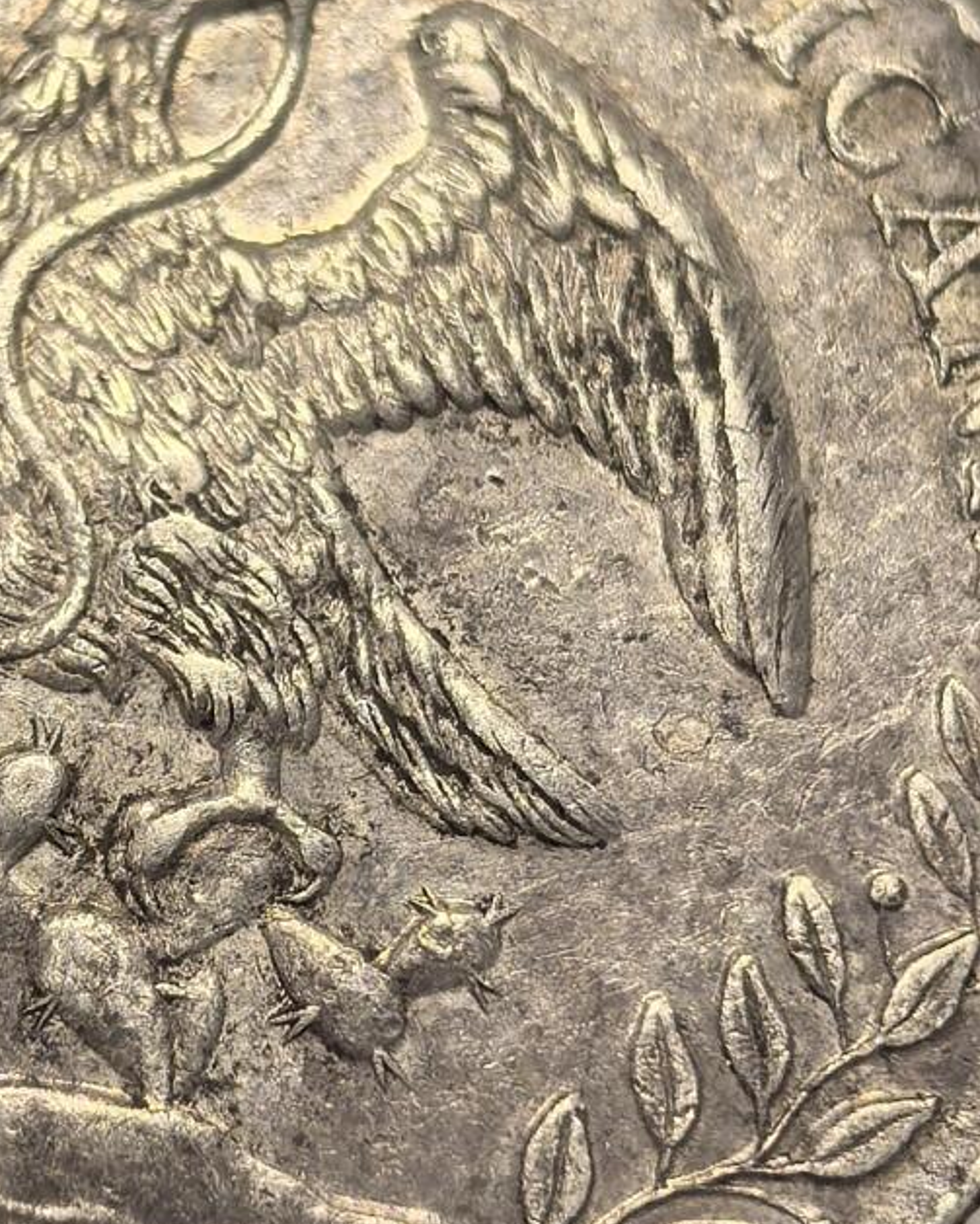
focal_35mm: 151
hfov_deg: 10.2
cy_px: 622
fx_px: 5471
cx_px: 177
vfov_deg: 12.8
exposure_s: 1/100
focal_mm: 6.98
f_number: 2
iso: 125
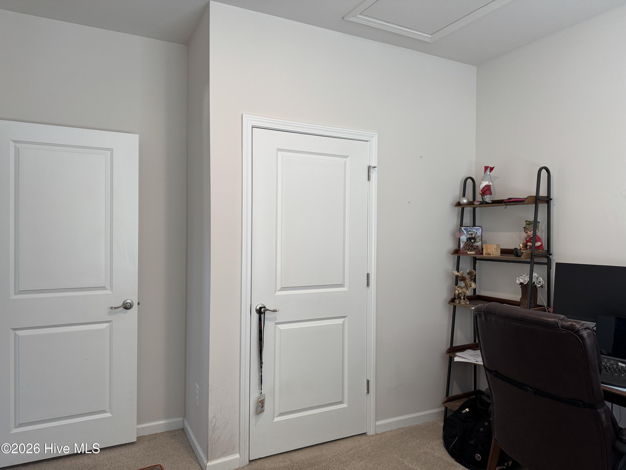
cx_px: 313
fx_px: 434
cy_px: 235
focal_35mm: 24
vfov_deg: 56.8
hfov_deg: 71.6
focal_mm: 6.76
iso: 160
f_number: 1.78
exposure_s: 1/120
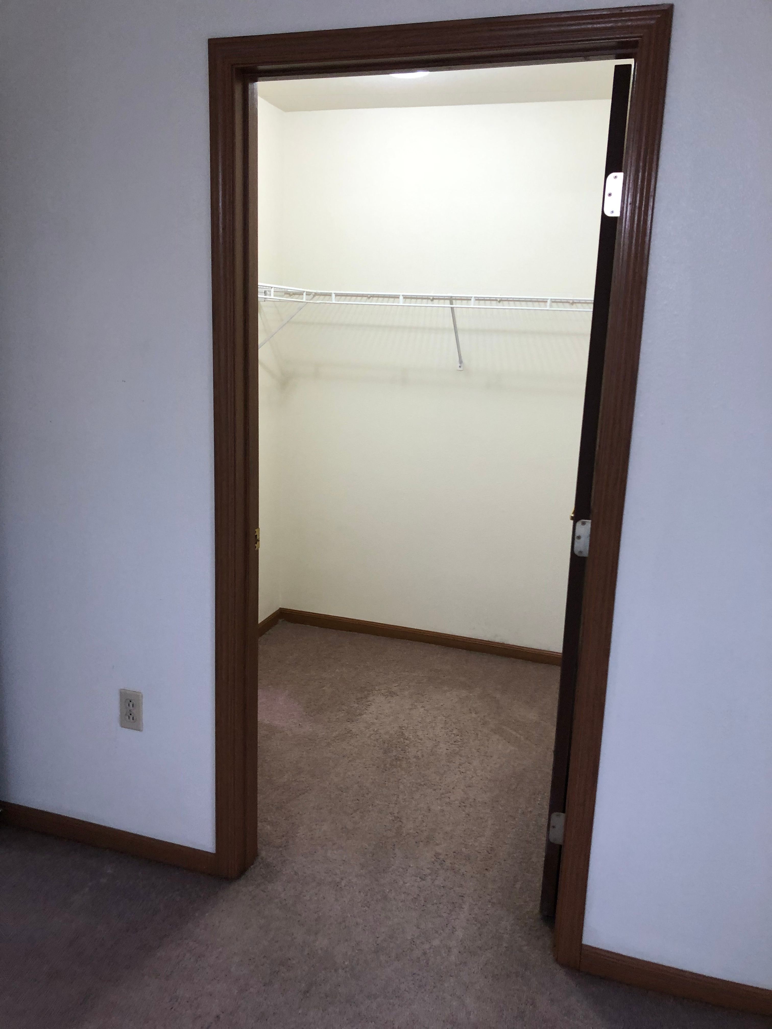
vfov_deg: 63.4
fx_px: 833
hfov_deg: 49.7
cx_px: 386
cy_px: 514
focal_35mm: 28
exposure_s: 1/17
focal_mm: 3.99
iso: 40
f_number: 1.8
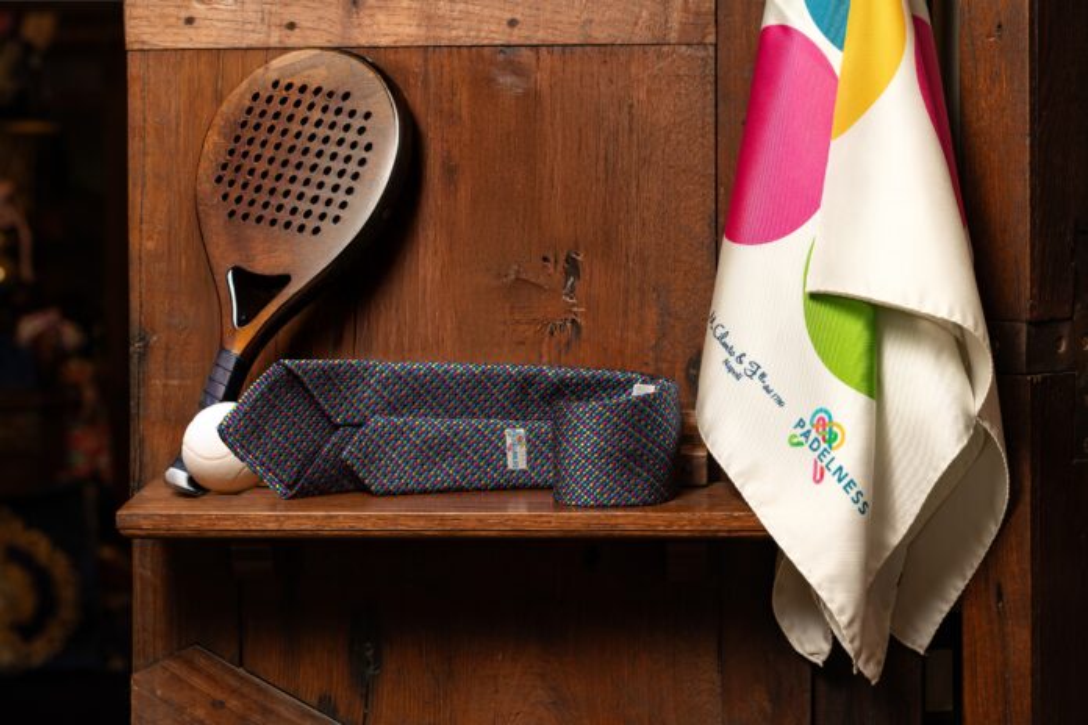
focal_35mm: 90
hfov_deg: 22.6
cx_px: 544
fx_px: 2720
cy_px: 362
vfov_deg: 15.2
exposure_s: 1/250
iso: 250
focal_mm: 90
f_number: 7.1
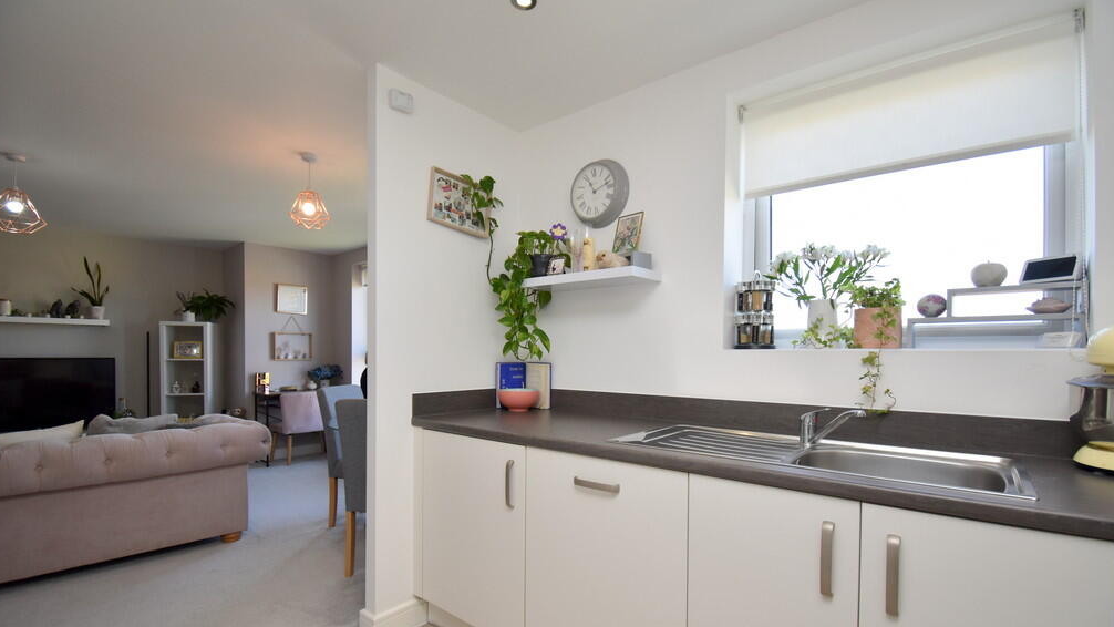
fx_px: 473
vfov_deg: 66.6
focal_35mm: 16
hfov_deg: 99.4
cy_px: 368
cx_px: 557
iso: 400
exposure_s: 1/200
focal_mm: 10
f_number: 5
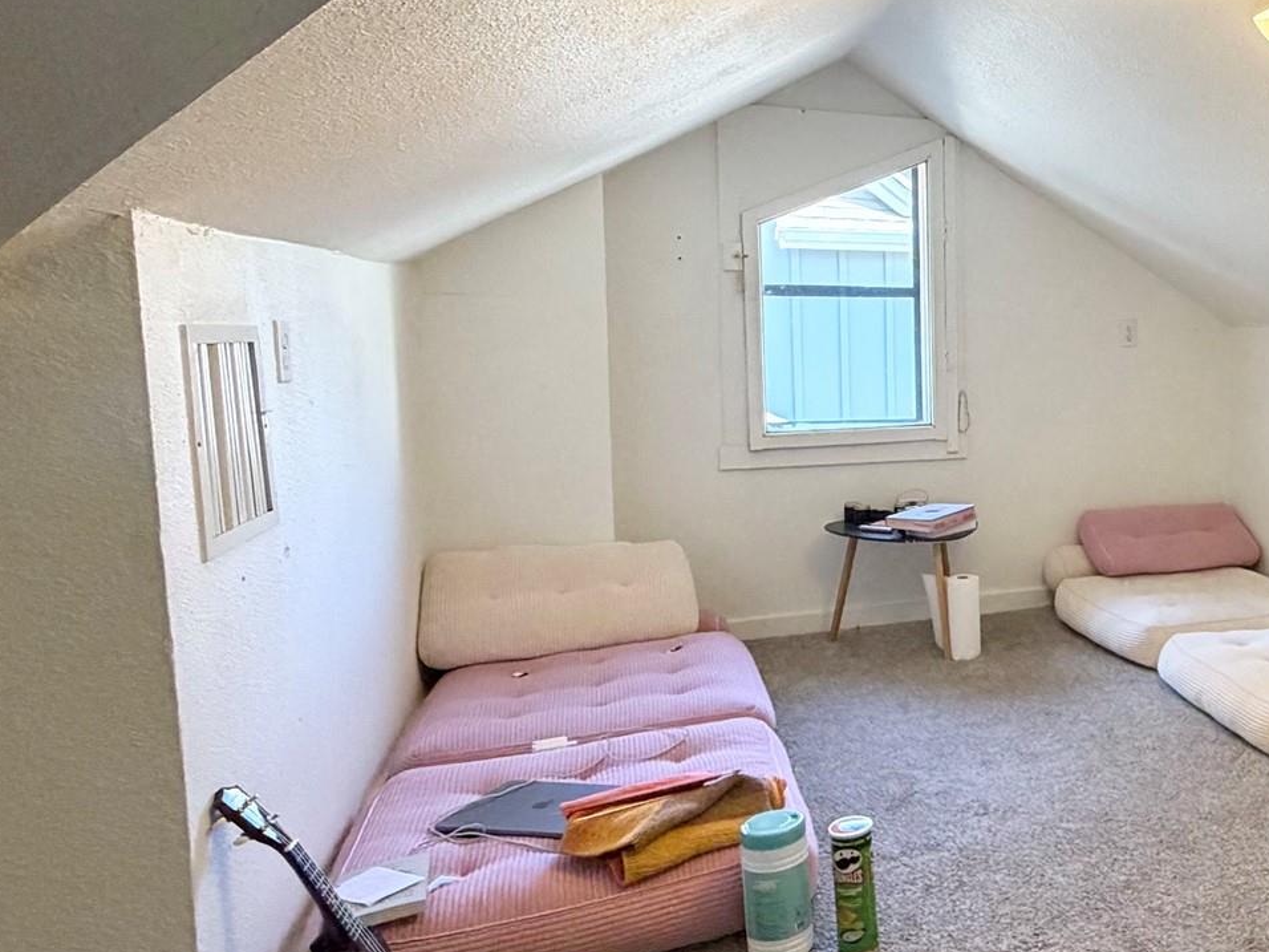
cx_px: 1159
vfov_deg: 46.8
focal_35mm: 30
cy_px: 439
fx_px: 1100
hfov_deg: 52.2
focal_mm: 2.22
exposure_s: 1/60
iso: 250
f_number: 2.2
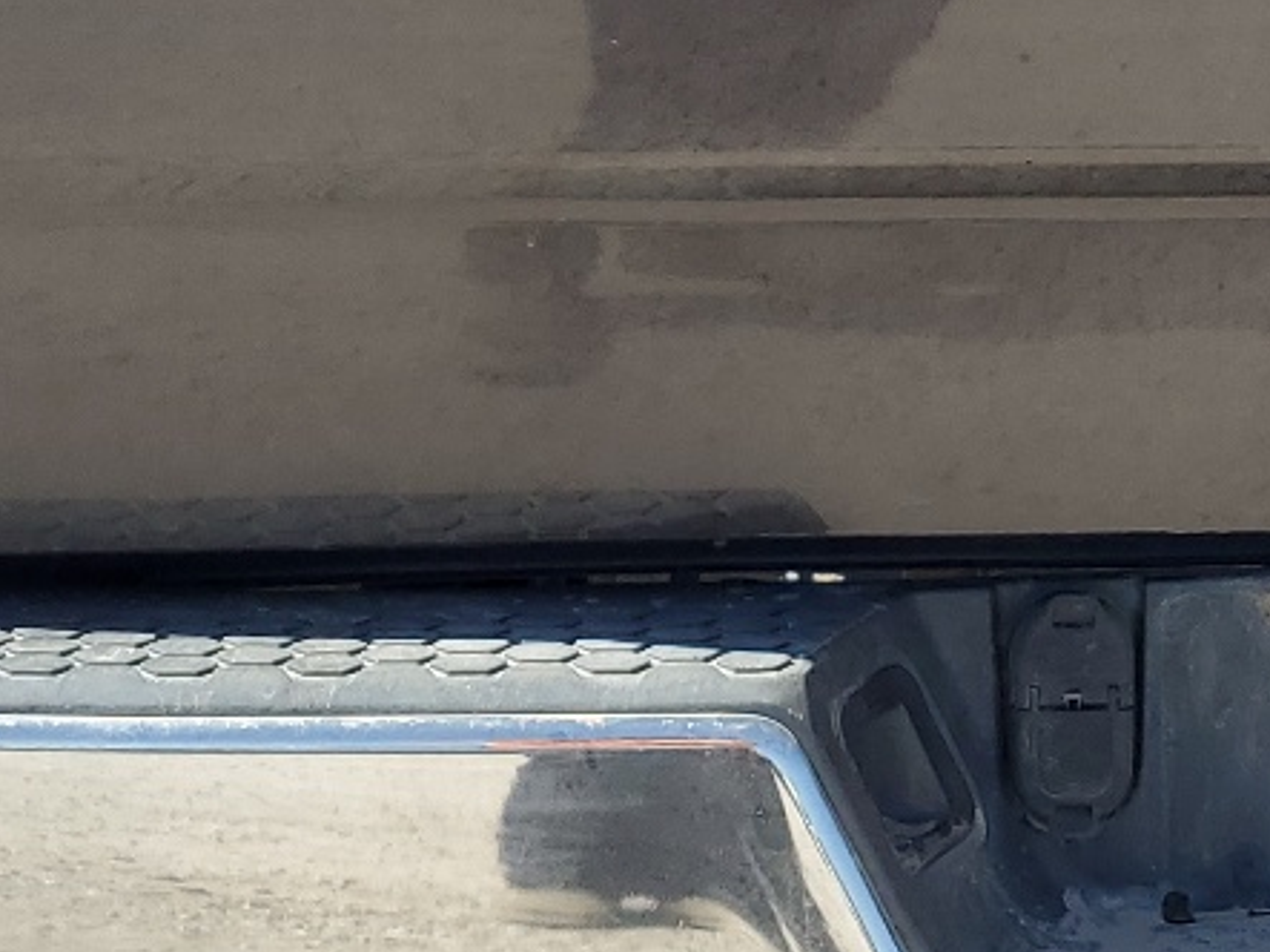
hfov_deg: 20.5
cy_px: -52
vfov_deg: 15.4
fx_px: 3448
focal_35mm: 94
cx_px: 1124
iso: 50
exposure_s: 1/2500
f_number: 1.5
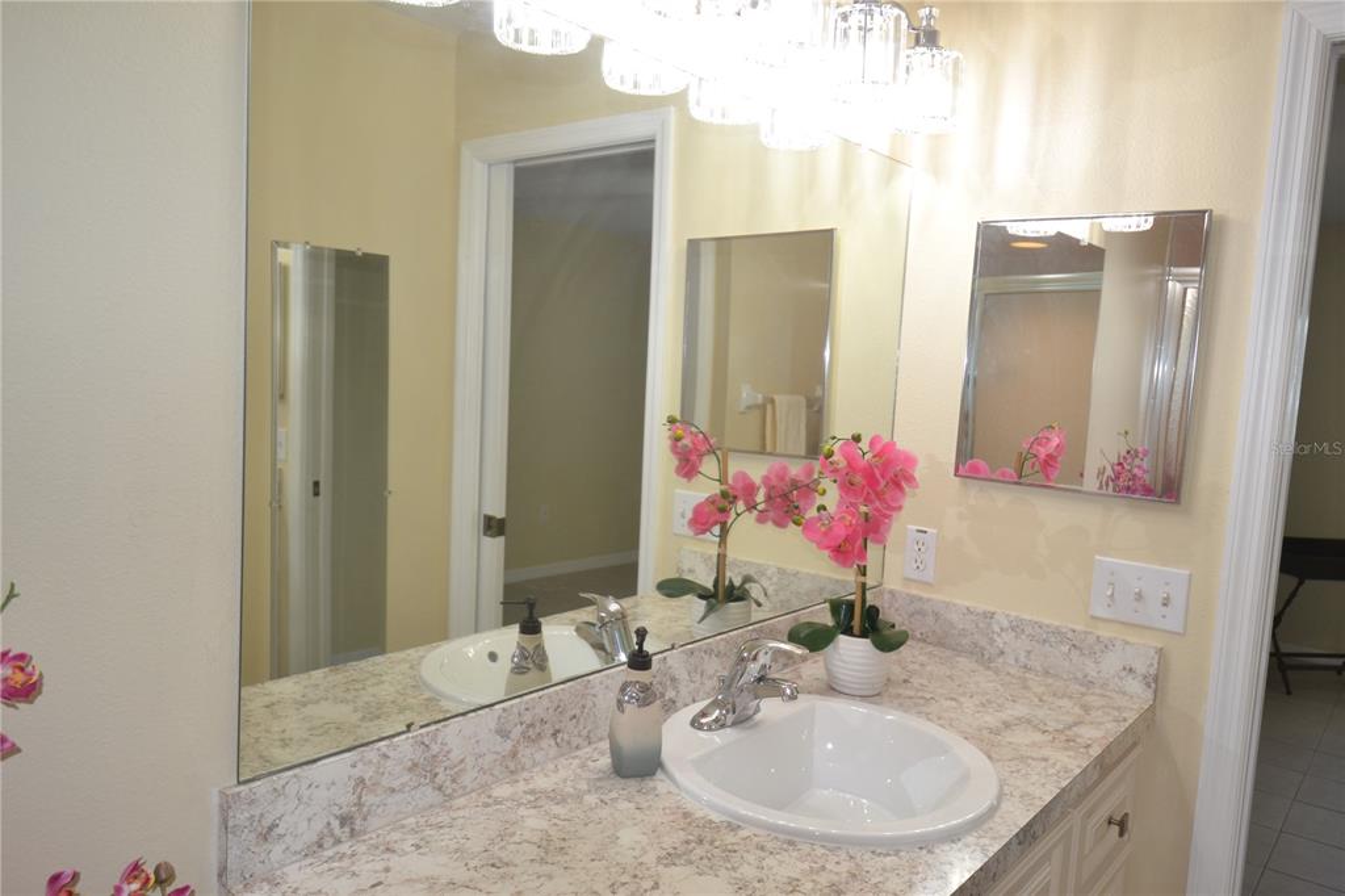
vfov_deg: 50.4
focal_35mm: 26
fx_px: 952
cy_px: 448
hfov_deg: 70.5
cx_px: 672
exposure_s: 1/60
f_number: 4.2
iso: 400
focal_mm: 17
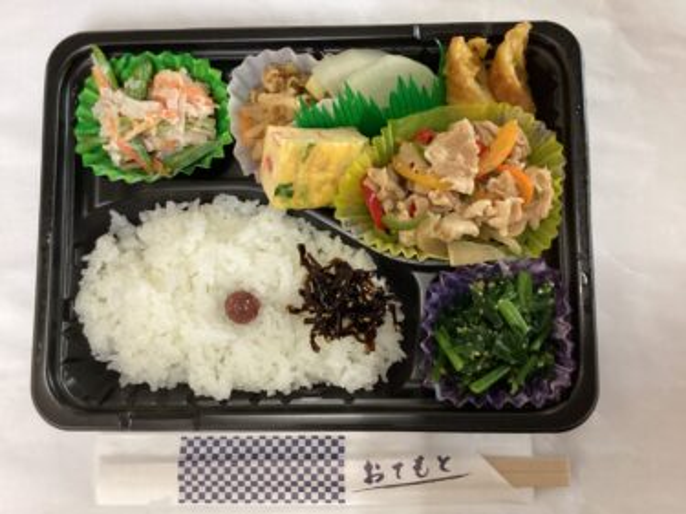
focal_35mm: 31
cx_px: 343
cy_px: 257
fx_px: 614
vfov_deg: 45.4
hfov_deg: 58.4
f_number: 2.4
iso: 320
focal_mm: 3.3
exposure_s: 1/60
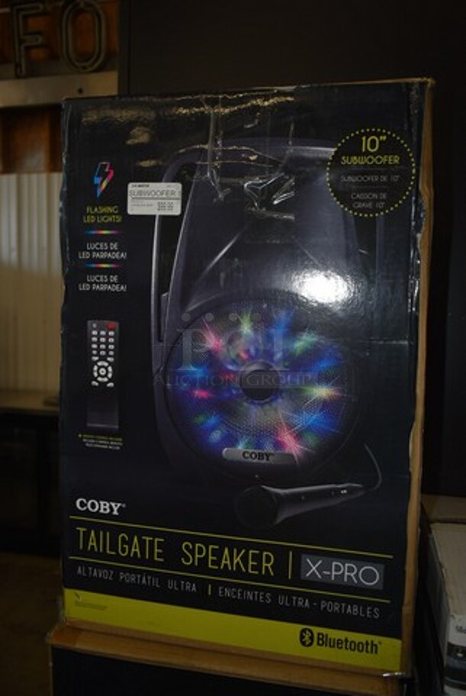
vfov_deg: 61.9
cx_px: 233
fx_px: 581
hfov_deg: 43.7
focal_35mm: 30
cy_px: 348
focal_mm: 20
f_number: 3.8
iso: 220
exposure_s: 1/160
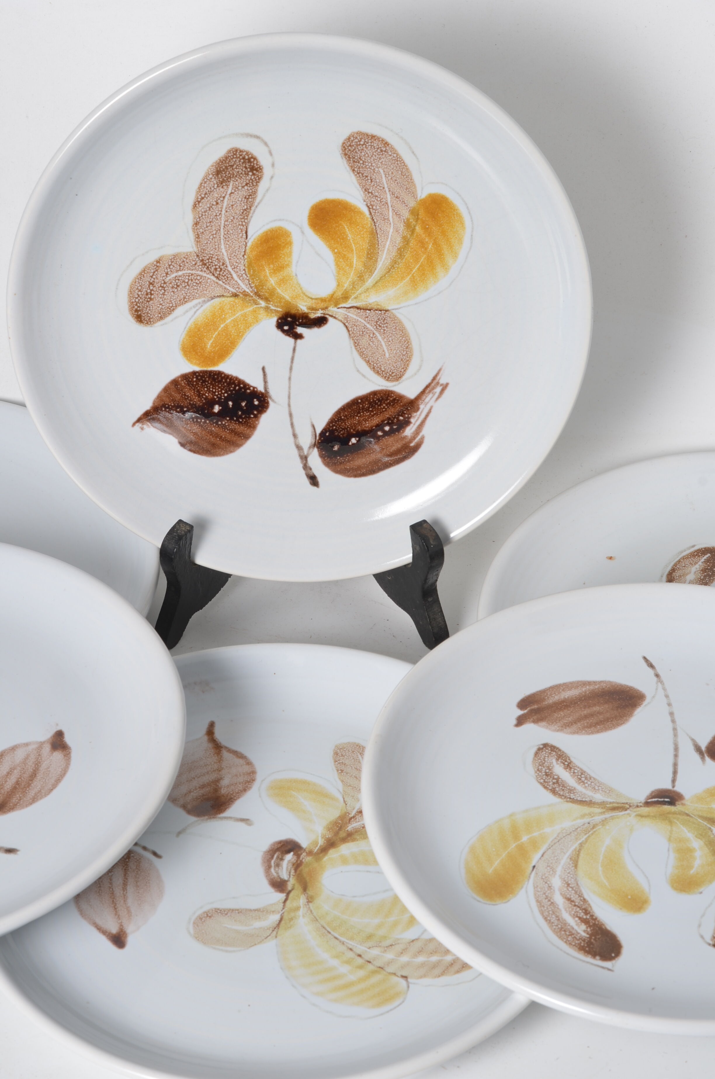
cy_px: 540
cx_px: 358
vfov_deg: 27.0
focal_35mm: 75
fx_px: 2244
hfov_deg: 18.1
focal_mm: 50
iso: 100
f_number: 11
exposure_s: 1/125
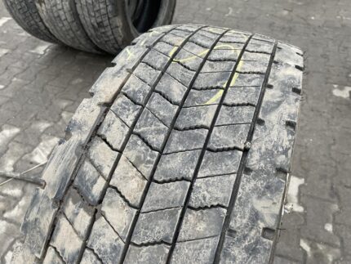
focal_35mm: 26
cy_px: 132
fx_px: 264
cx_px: 176
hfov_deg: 67.3
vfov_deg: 53.1
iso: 125
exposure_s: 1/119
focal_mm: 4.2
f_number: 1.6
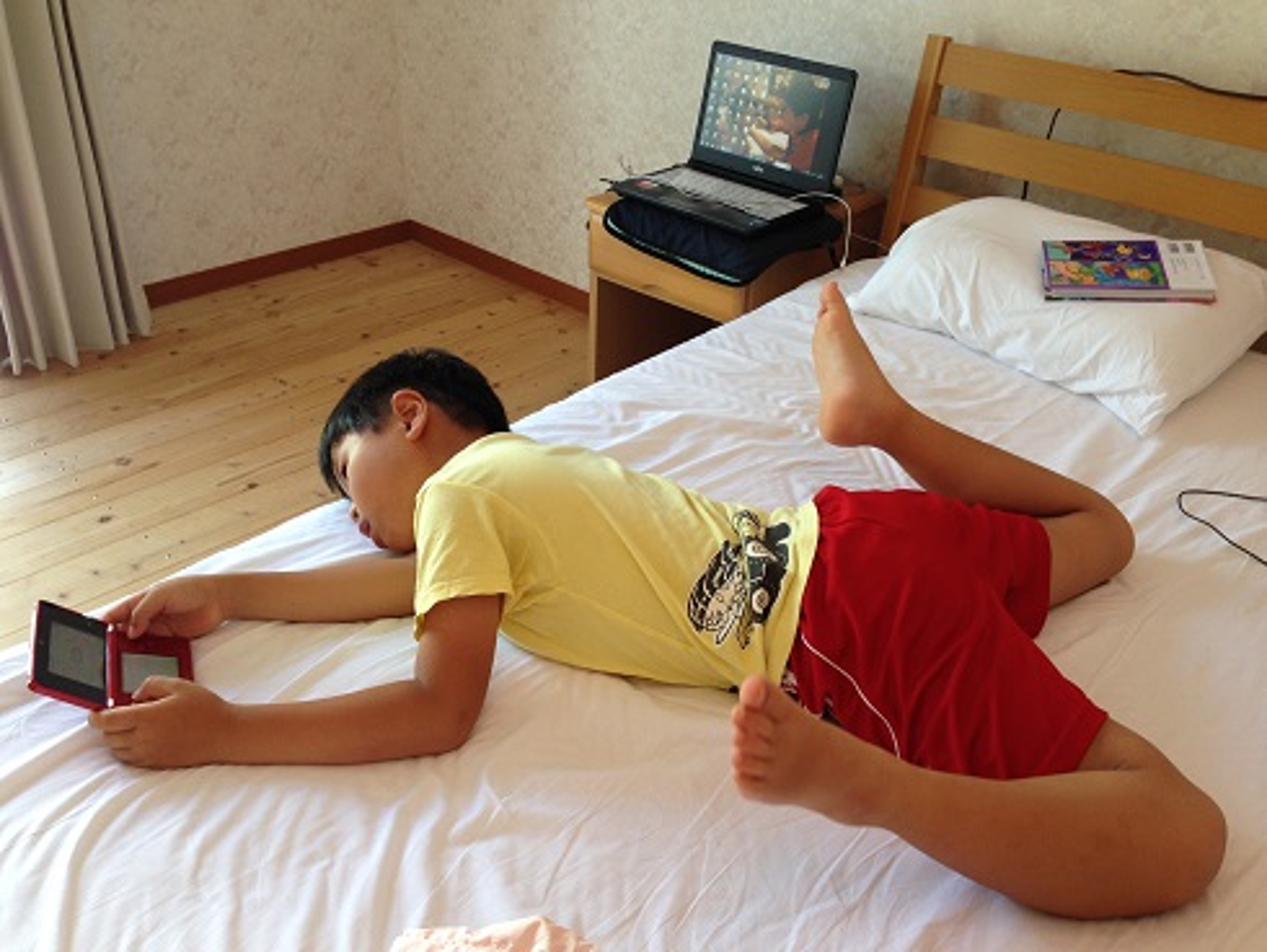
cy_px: 476
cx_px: 634
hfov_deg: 55.3
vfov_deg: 43.0
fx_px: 1208
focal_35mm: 33
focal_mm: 4.12
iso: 50
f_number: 2.4
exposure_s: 1/24
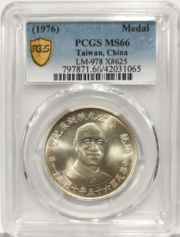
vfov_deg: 35.4
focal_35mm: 54
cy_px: 118
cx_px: 90
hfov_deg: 27.2
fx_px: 372
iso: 125
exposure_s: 1/100
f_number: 16
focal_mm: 5.56
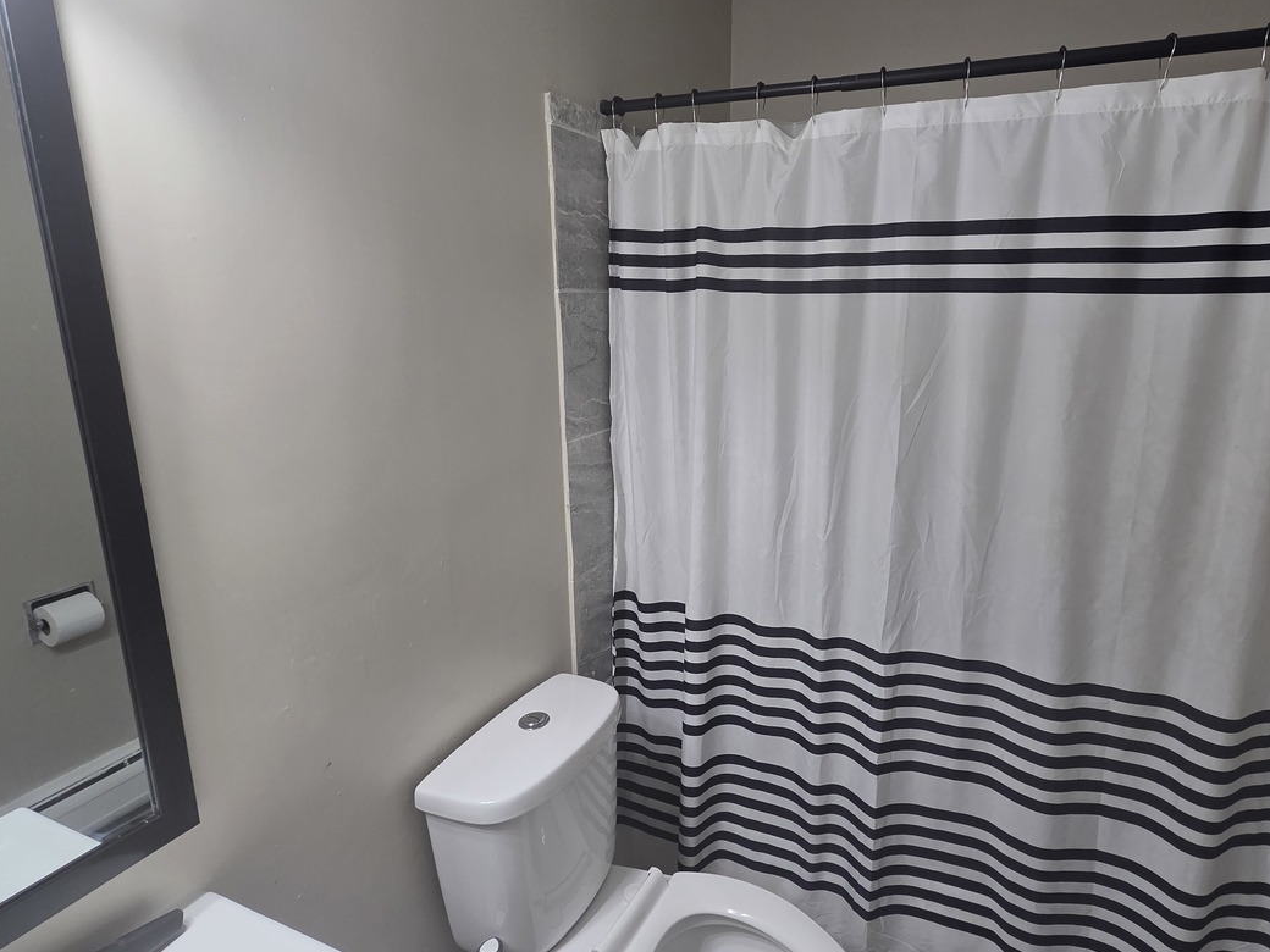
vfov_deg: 71.6
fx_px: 660
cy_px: 469
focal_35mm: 18
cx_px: 734
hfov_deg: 87.1
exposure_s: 1/60
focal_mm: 2.2
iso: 100
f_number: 2.2
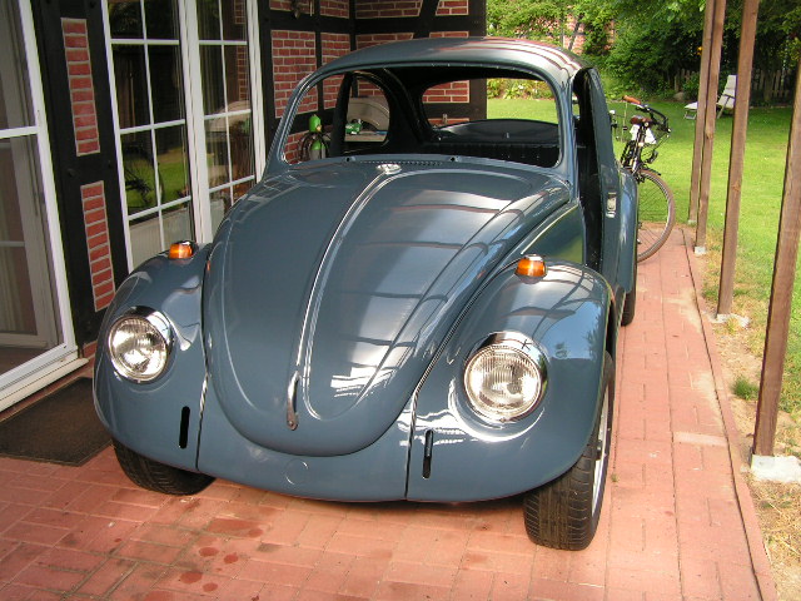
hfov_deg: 49.0
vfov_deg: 37.7
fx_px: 879
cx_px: 400
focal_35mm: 38
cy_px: 300
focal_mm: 6.3
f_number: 4
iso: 50
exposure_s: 1/60
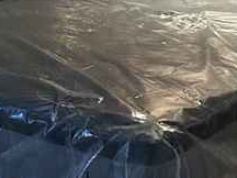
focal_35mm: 123
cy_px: 1
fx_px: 842
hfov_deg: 16.0
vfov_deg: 11.9
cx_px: 74
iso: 640
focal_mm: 5.7
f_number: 1.5
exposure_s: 1/30
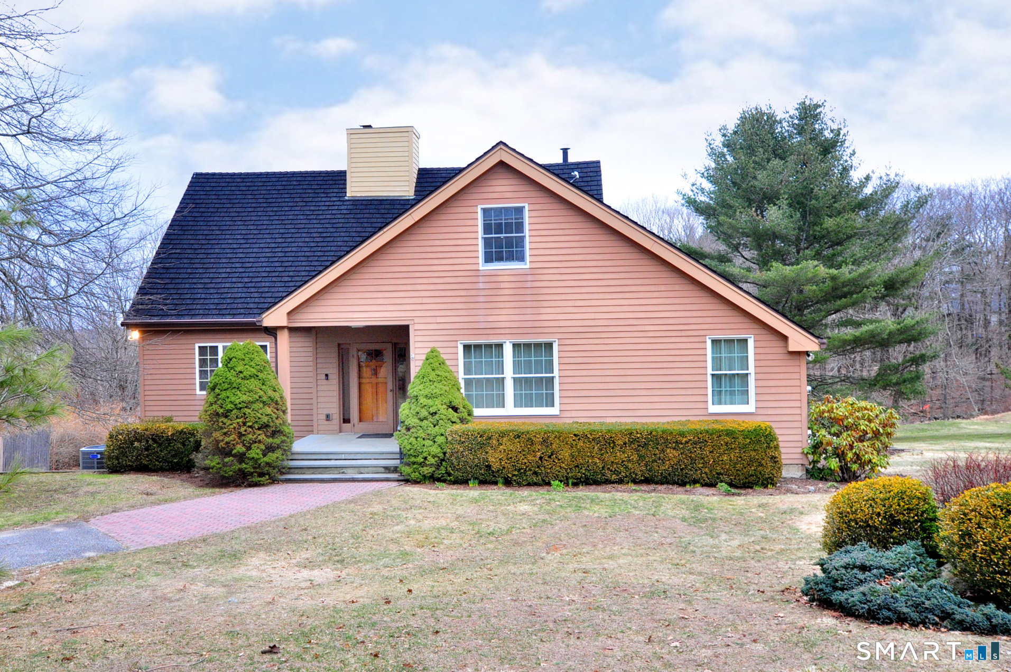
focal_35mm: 30
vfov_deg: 43.5
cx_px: 506
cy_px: 336
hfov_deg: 62.0
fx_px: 842
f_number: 8
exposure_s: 1/200
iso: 1000
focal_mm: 20
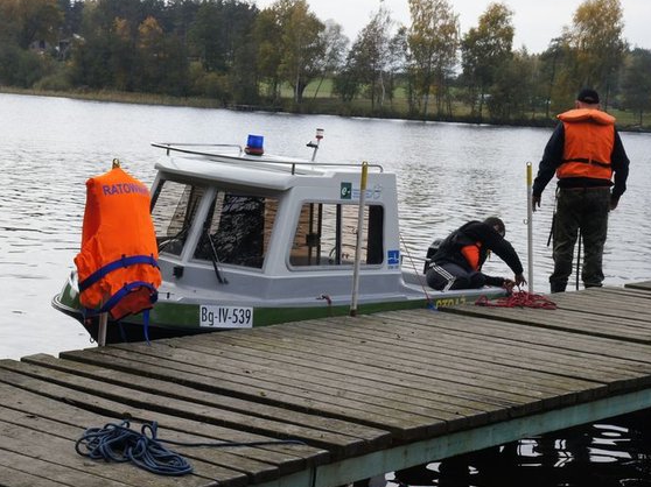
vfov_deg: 19.5
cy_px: 244
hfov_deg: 25.8
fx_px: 1420
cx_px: 295
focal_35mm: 76
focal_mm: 45
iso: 800
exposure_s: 1/400
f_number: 11
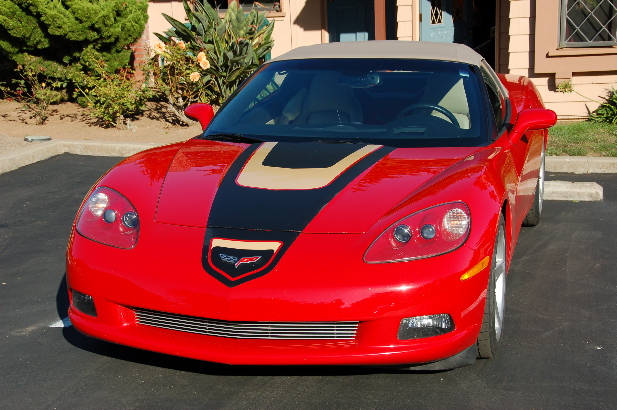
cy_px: 205
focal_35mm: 63
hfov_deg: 31.9
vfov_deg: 21.5
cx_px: 308
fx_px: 1079
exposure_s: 1/320
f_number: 9
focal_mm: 42
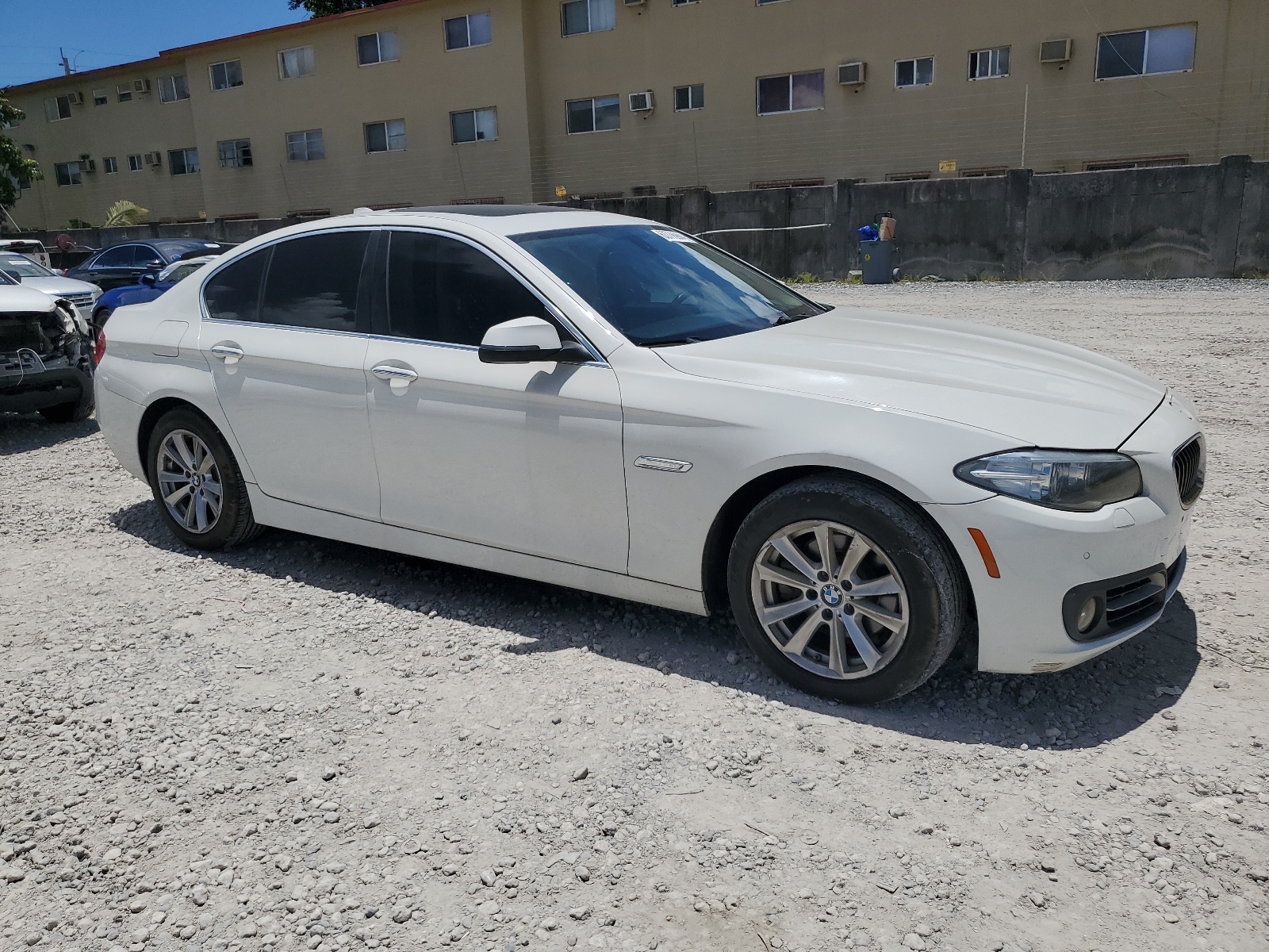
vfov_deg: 53.1
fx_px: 953
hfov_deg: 67.3
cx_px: 634
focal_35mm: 26
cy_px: 476
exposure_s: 1/10000
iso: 50
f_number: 1.5
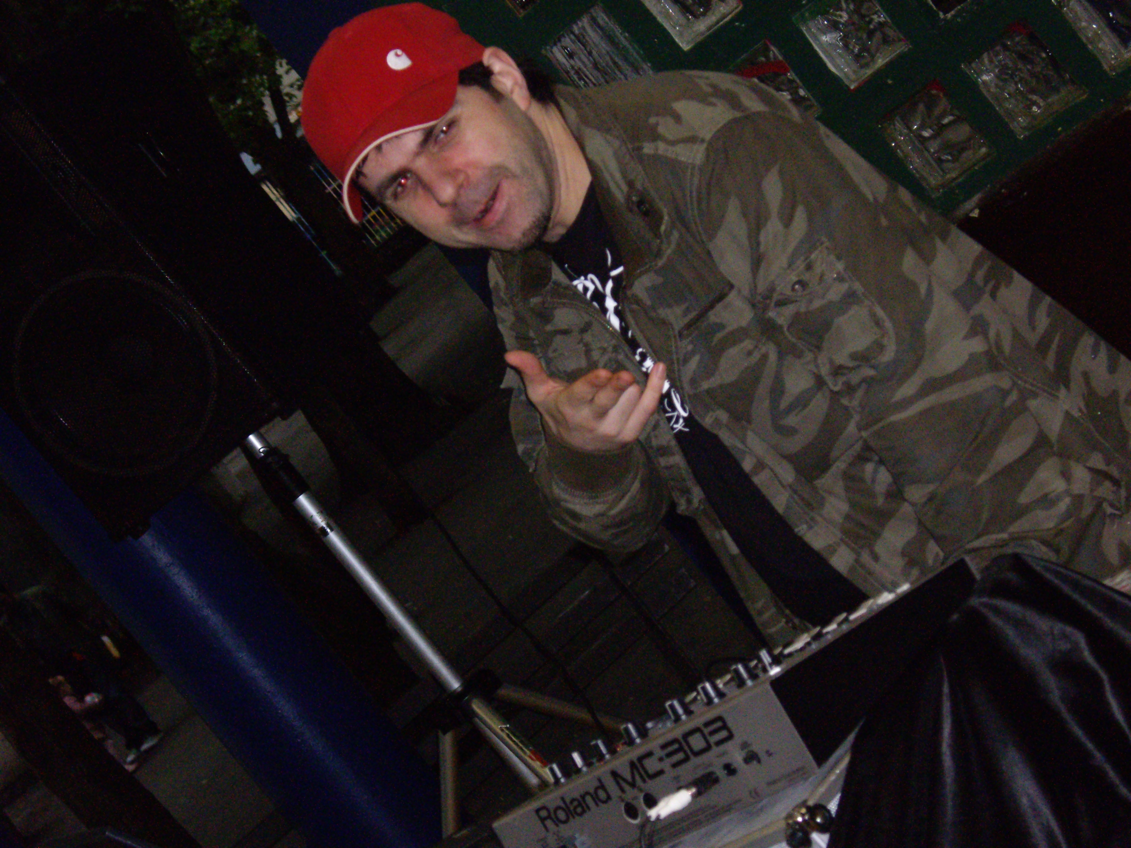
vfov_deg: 13.1
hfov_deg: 17.4
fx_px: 3692
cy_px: 424
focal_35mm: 113
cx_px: 566
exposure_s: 1/125
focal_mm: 23.7
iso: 800
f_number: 5.4
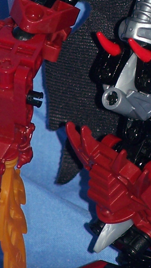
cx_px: 218
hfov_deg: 1.7
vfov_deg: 3.0
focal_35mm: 727
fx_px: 5174
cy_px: 19
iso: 80
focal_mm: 36.2
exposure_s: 1/160
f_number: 3.2
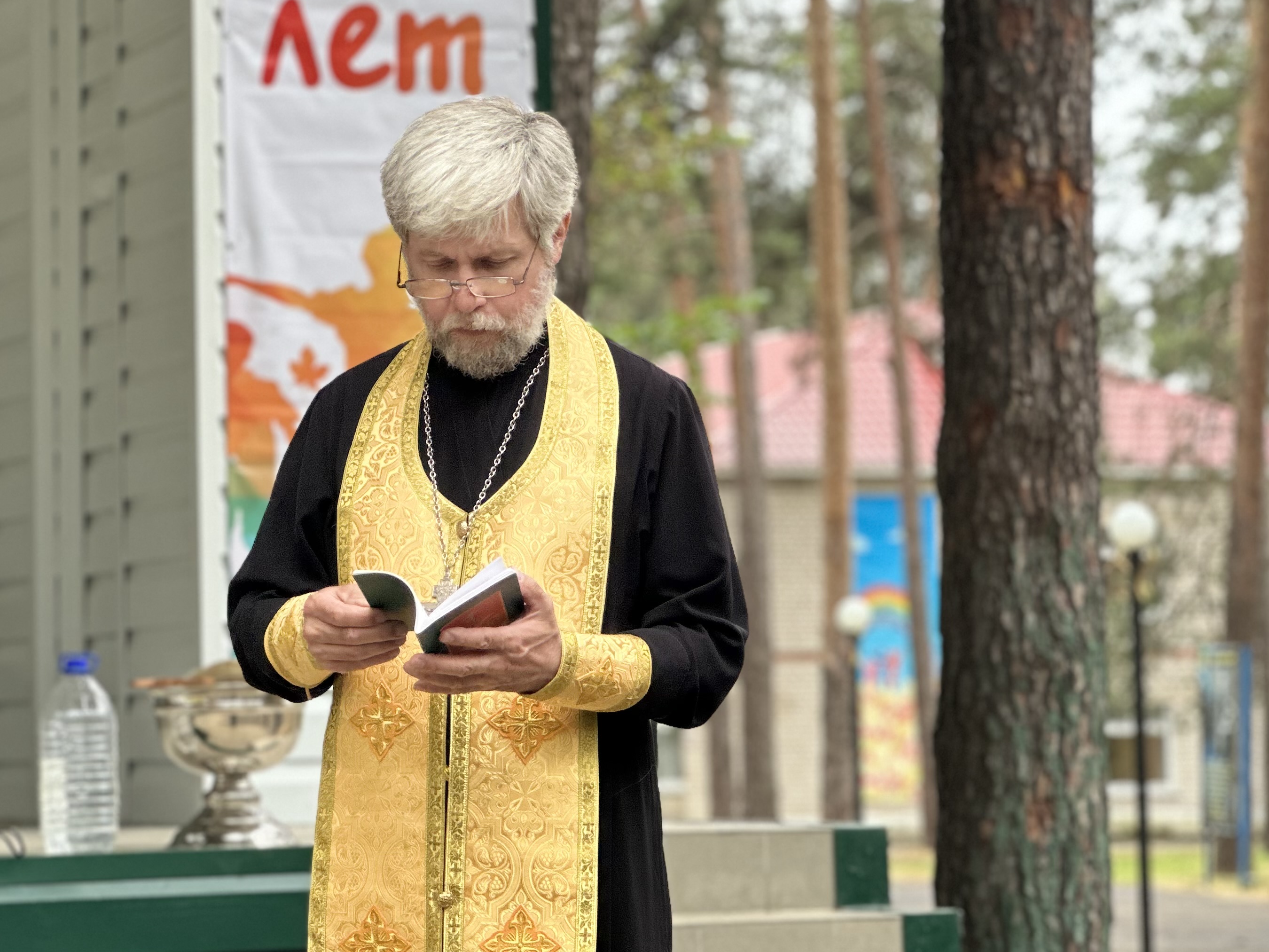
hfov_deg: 17.1
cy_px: 441
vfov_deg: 12.9
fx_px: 4216
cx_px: 579
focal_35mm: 115
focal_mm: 9
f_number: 2.8
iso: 125
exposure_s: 1/121
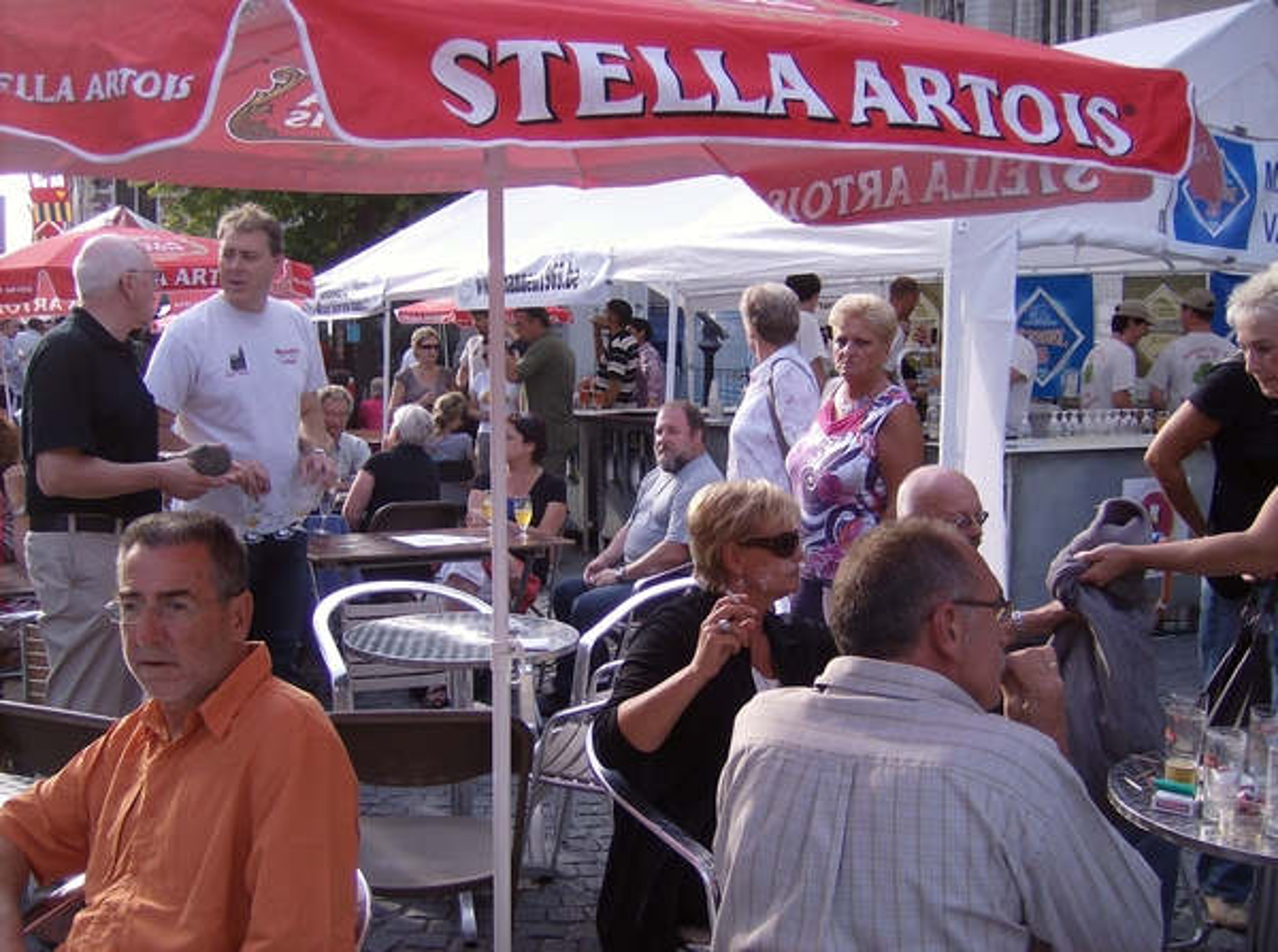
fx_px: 1326
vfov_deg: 39.5
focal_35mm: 36
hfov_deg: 51.5
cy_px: 476
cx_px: 639
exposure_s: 1/246
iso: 100
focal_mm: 6
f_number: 2.8
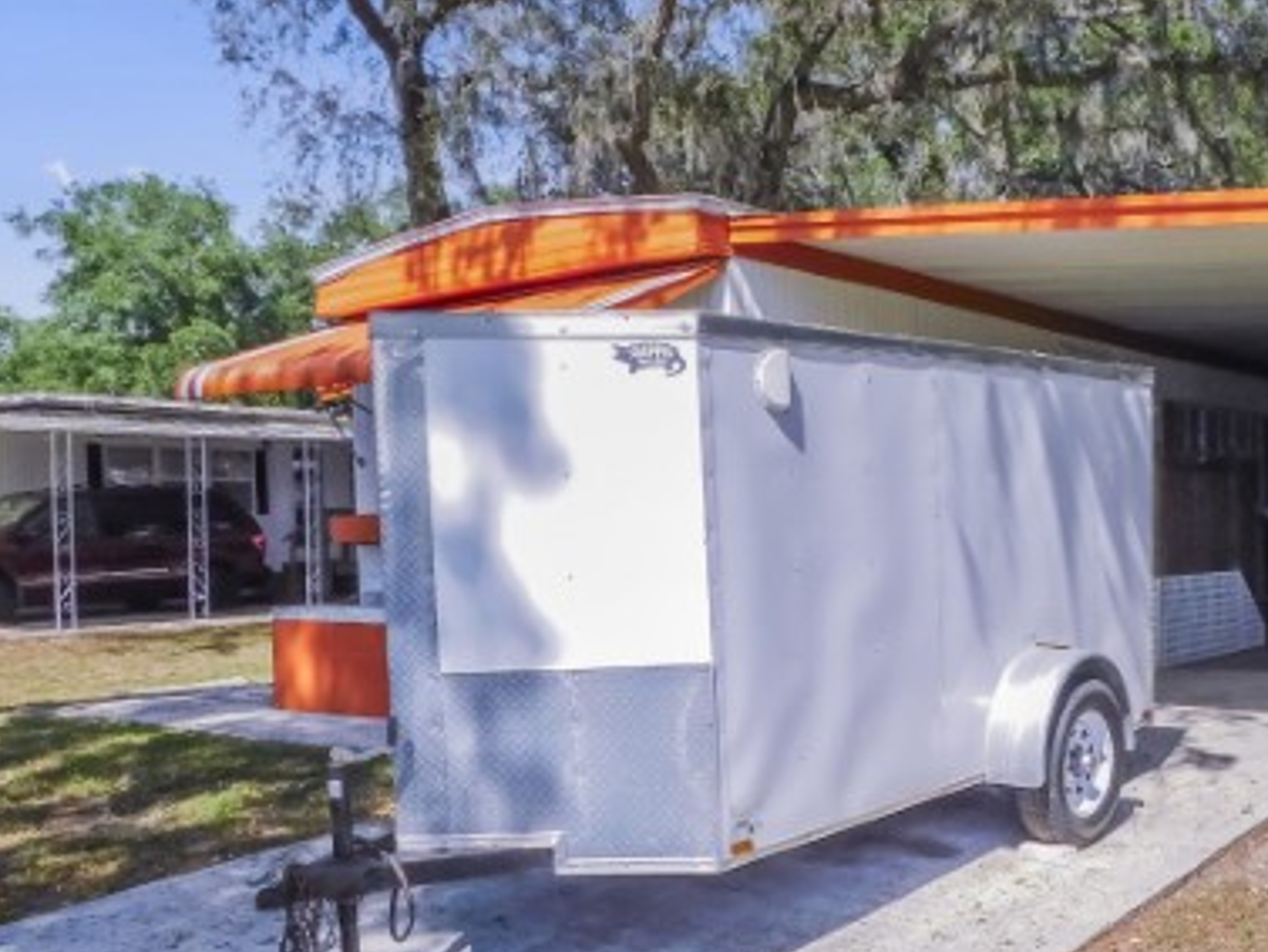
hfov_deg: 46.6
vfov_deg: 36.8
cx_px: 901
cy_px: 491
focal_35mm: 39
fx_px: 1429
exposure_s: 1/1250
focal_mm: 4
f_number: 3
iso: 125
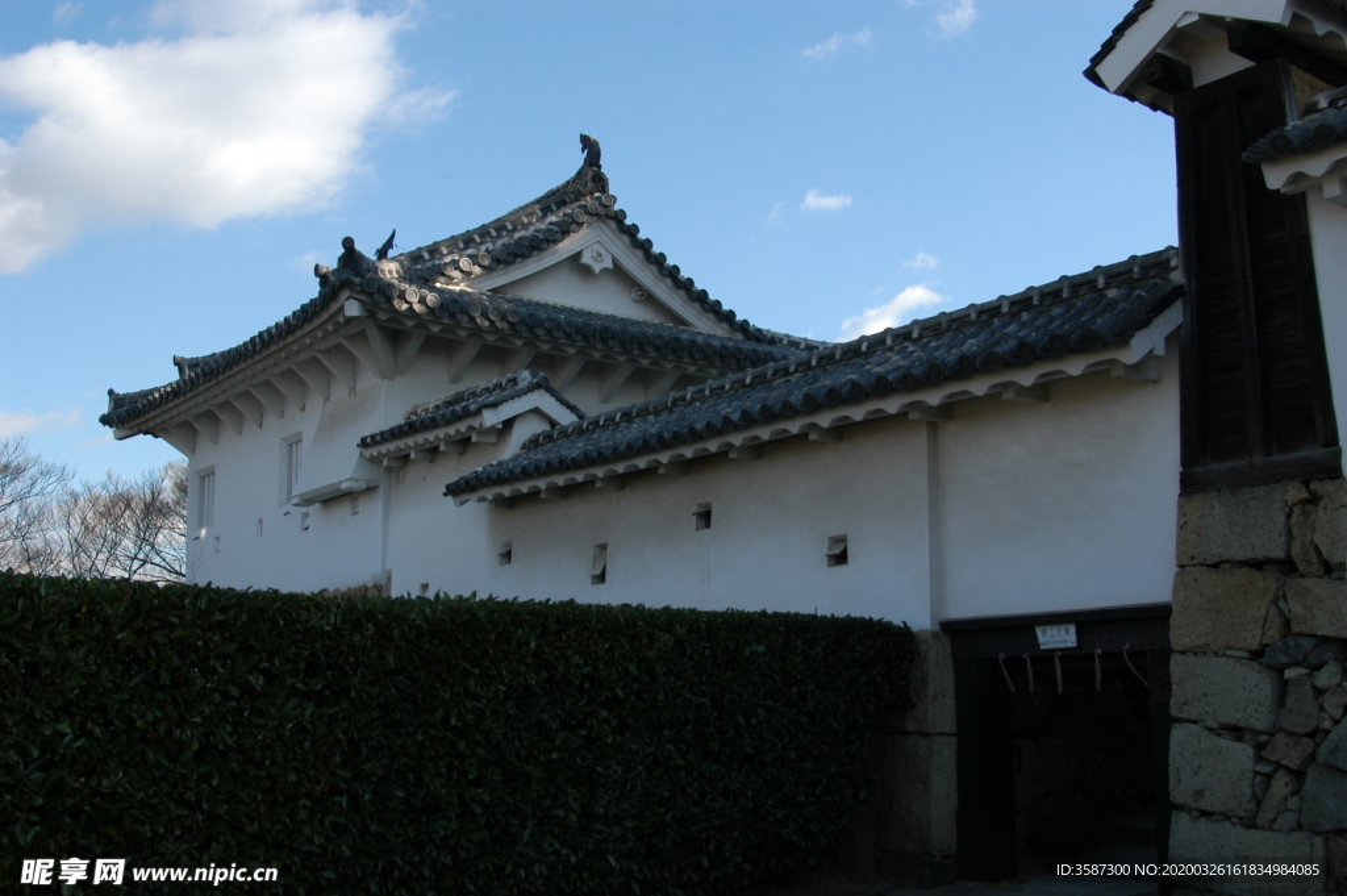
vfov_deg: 36.8
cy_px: 448
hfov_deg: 53.2
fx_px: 1346
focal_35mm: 36
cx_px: 674
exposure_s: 1/250
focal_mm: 24
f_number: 8
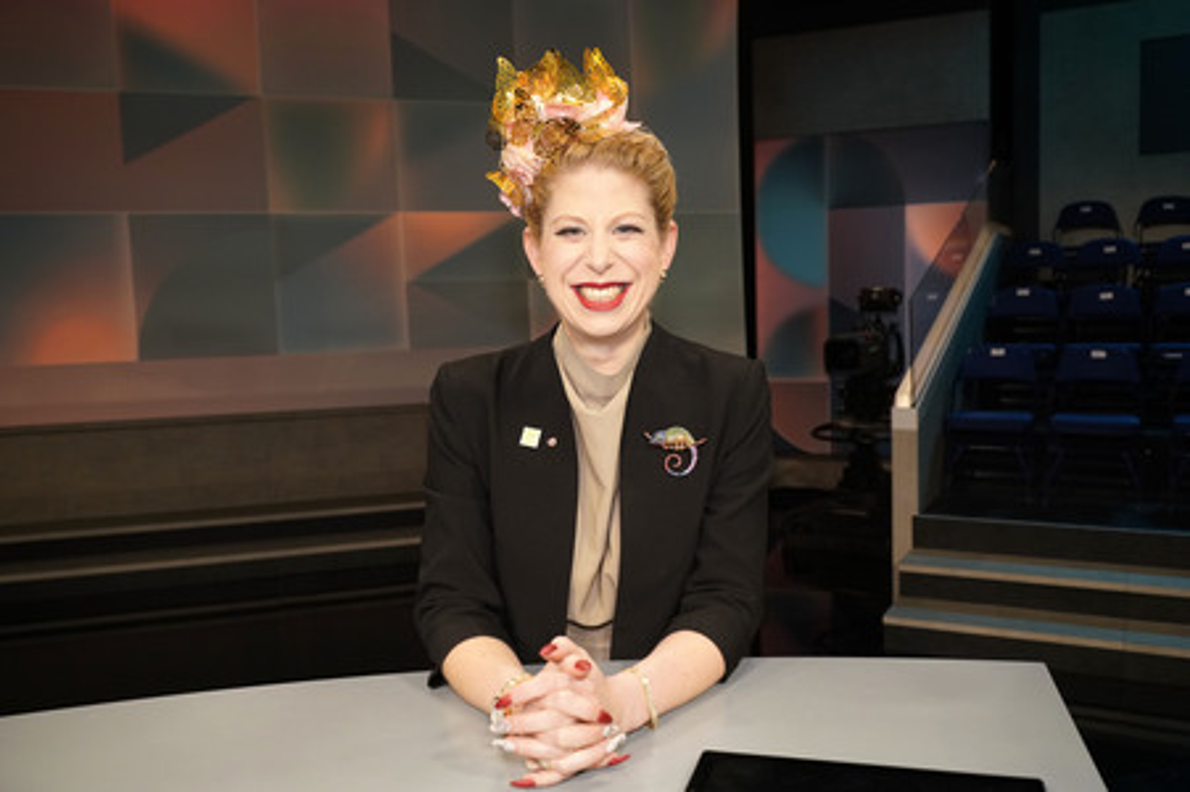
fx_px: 1057
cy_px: 396
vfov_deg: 41.1
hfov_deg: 58.8
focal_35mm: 32
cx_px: 595
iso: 2000
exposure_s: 1/125
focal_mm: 32
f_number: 5.6
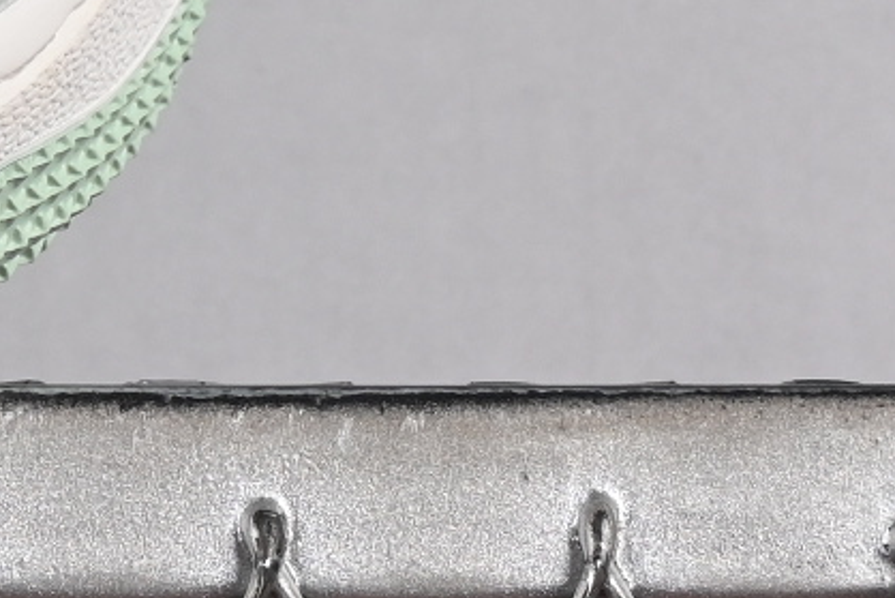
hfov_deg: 4.1
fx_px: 12409
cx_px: -1167
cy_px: -857
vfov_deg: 2.7
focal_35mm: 499
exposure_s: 1/80
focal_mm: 50
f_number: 8
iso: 160
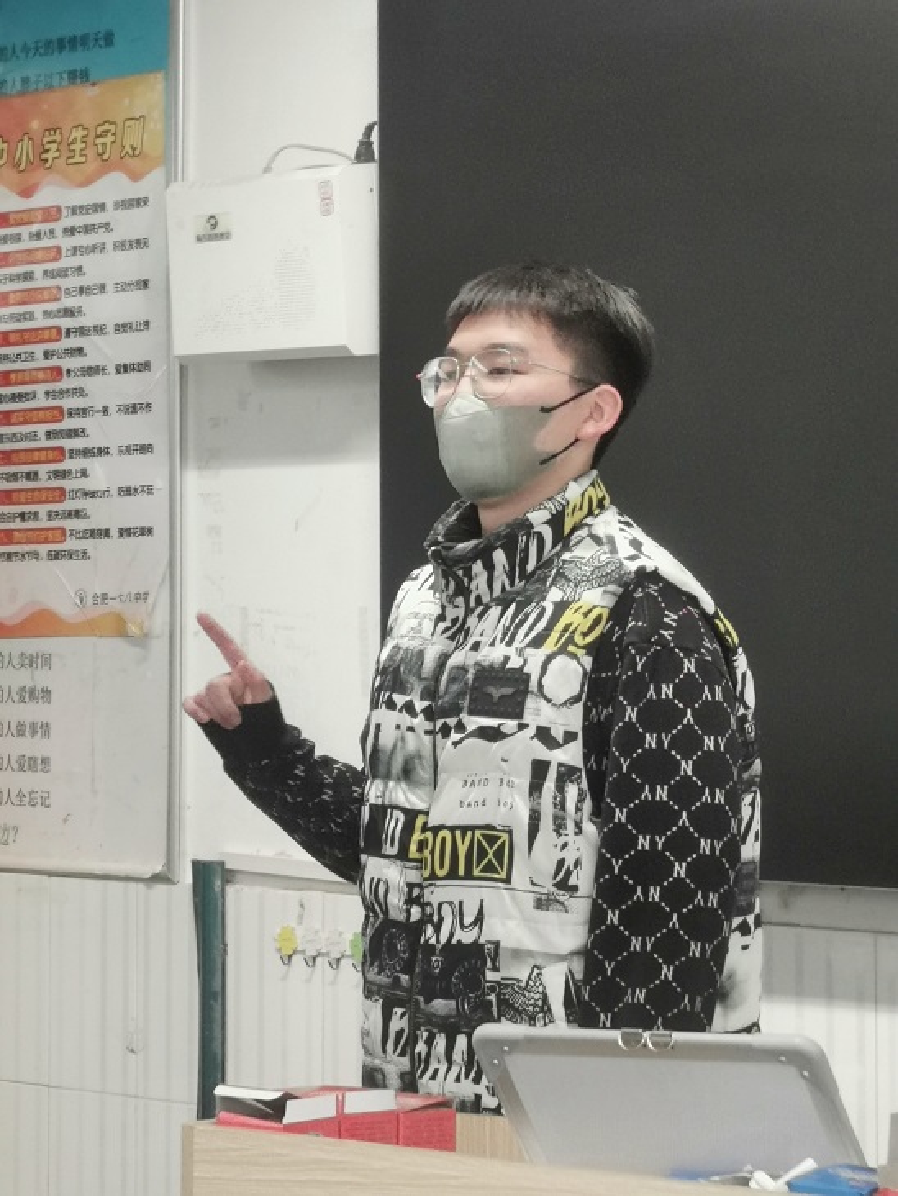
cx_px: 449
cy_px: 598
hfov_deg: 11.3
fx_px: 4529
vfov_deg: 15.0
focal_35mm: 131
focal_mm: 5.56
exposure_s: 1/60
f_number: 1.6
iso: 125
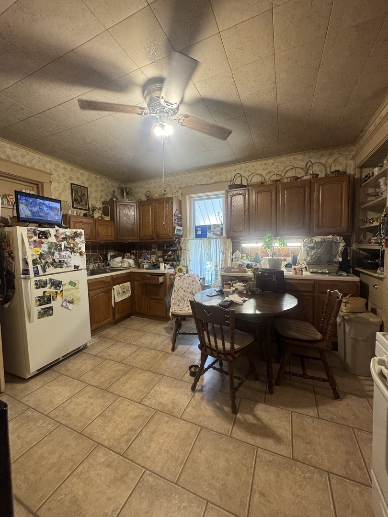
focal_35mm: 14
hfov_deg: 85.7
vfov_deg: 102.1
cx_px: 194
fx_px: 209
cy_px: 258
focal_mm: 2.22
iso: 250
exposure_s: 1/60
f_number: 2.2
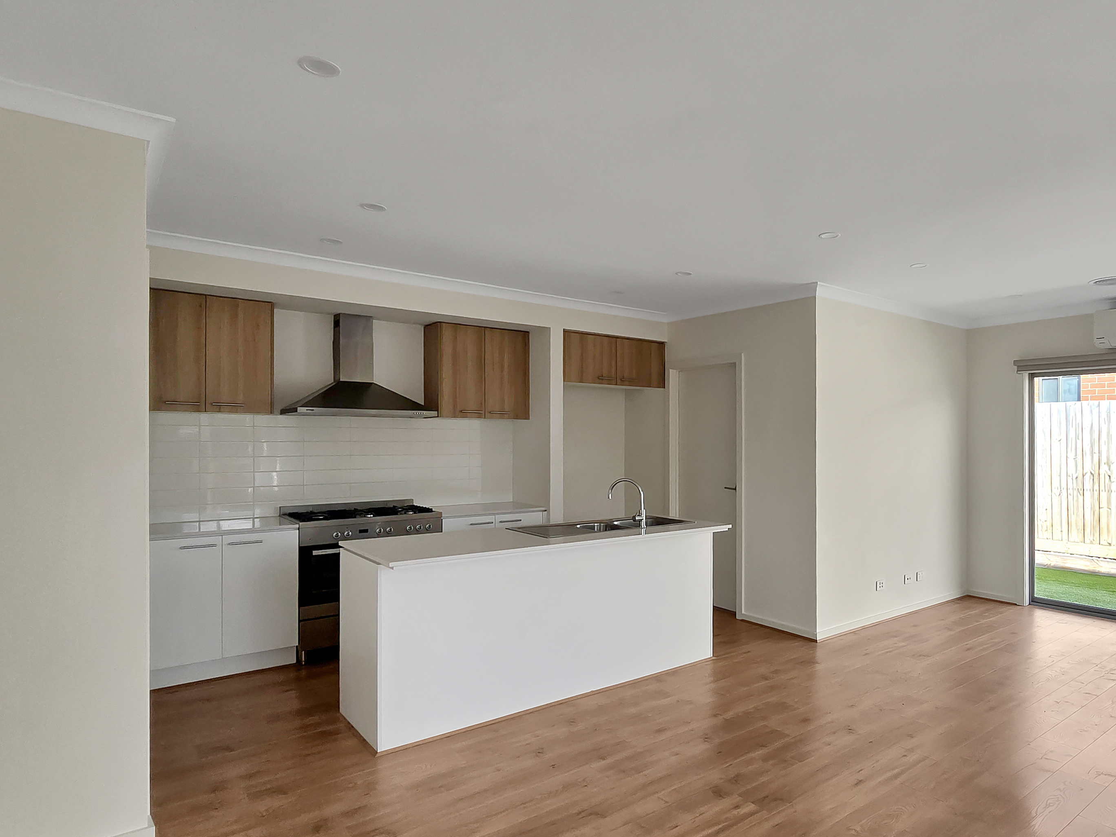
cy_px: 409
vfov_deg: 68.7
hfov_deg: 83.3
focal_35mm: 19
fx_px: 613
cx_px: 685
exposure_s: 1/309
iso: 50
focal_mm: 2.2
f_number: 2.2
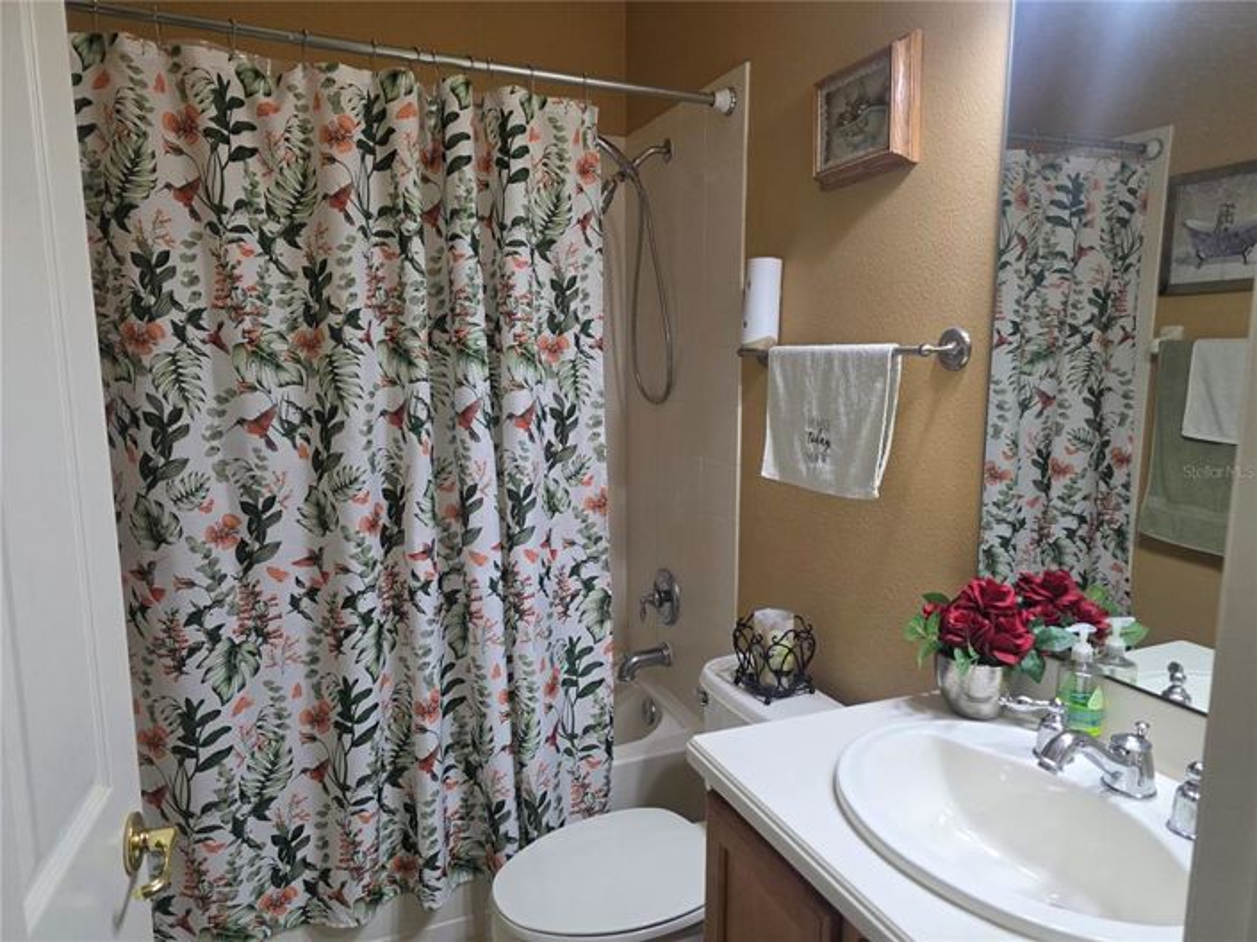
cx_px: 628
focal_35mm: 23
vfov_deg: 58.8
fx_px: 835
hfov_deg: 74.0
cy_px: 471
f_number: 1.7
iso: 250
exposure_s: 1/120
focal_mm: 6.3
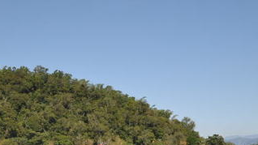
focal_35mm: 83
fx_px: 568
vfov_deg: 14.3
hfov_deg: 25.6
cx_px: 118
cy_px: 155
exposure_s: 1/1000
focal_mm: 28
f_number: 4
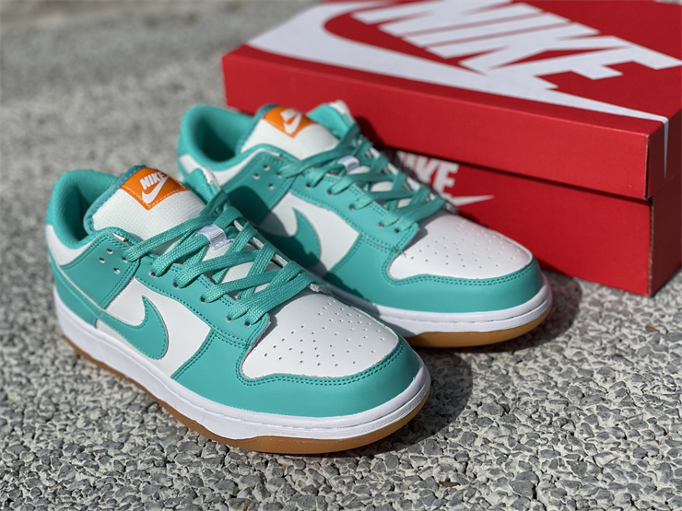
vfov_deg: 22.9
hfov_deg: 30.3
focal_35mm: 64
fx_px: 1261
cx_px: 341
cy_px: 256
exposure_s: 1/5236
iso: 32
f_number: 2.2
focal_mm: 7.5
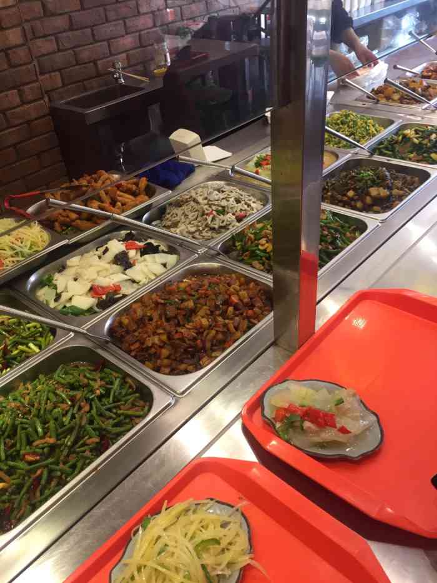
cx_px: 218
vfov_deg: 61.7
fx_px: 488
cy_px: 292
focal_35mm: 29
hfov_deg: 48.2
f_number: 2.2
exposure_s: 1/33
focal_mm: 4.15
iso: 80
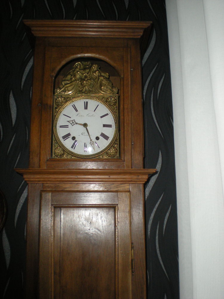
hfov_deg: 37.7
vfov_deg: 49.0
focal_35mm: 38
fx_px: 328
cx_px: 112
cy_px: 150
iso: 200
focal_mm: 6.3
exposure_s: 1/60
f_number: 3.1
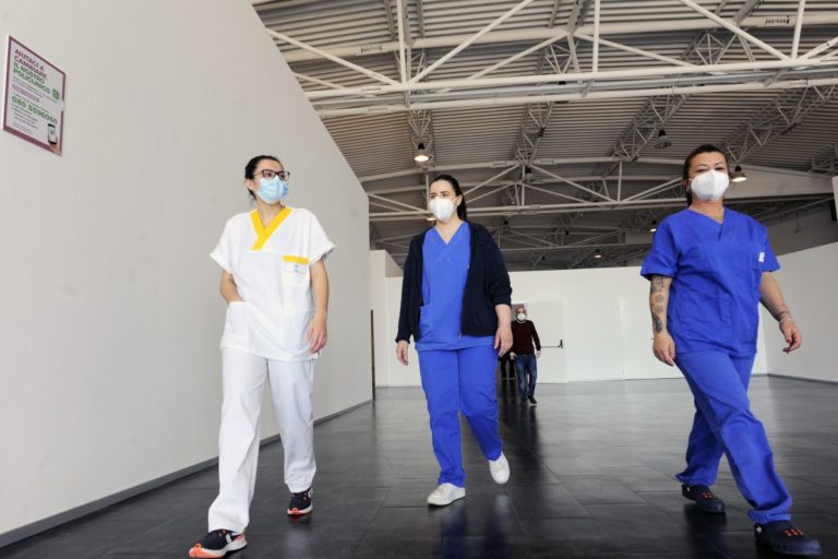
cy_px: 280
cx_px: 419
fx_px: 466
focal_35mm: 20
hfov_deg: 84.0
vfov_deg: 61.9
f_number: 7.1
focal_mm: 20
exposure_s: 1/160
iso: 1000
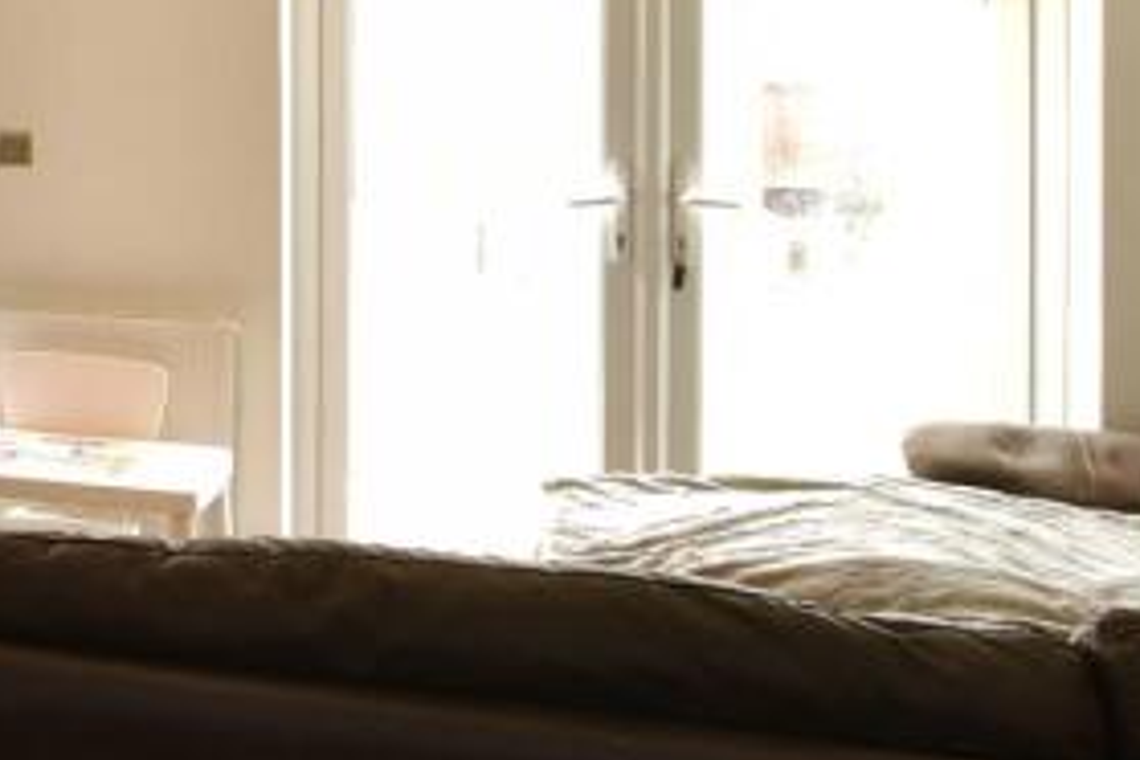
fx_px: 1742
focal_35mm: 55
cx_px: -507
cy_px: 100
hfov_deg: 27.2
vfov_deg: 24.0
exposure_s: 1/1.6
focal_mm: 10
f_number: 8
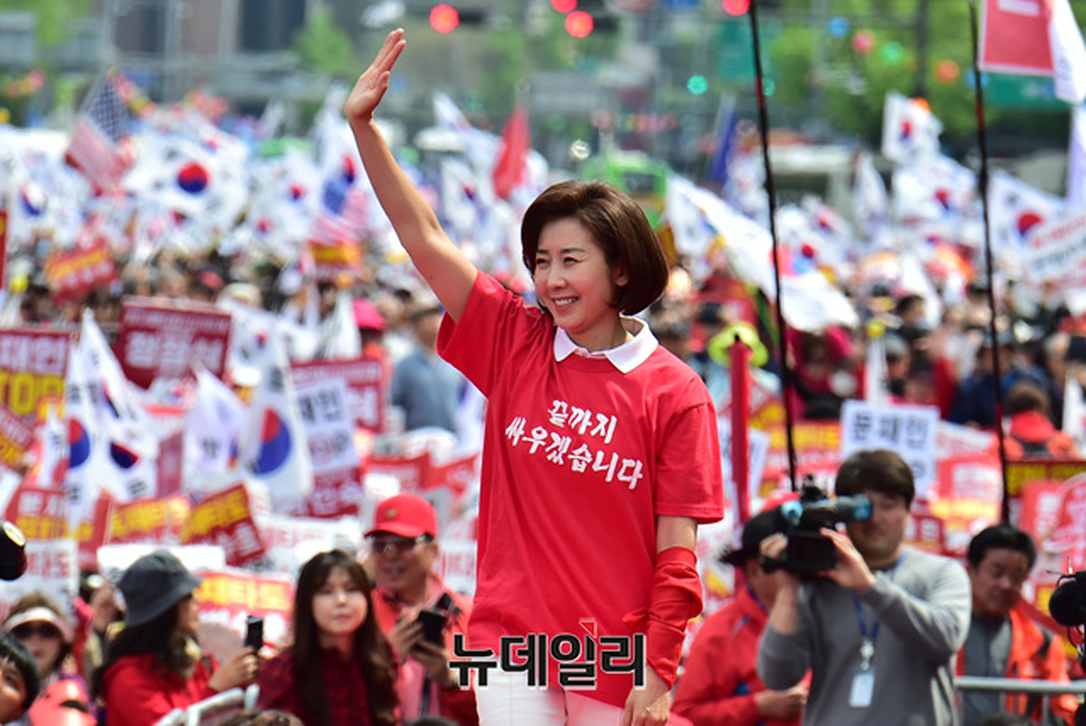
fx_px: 12077
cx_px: 543
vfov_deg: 3.4
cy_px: 363
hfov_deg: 5.1
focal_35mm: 400
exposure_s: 1/250
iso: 400
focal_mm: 400
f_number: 11
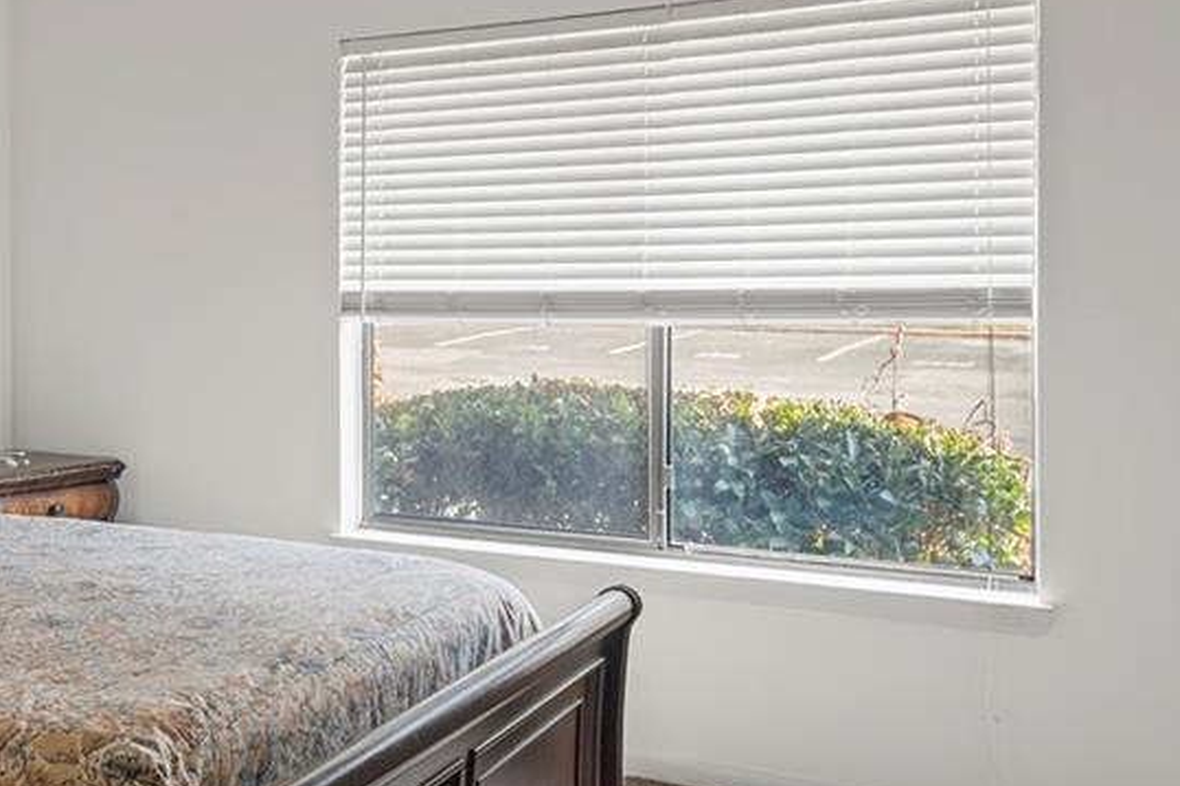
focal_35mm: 41
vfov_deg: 32.5
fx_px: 1341
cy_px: 297
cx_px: 171
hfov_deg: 44.2
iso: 400
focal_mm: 21.5
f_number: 8
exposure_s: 1.6
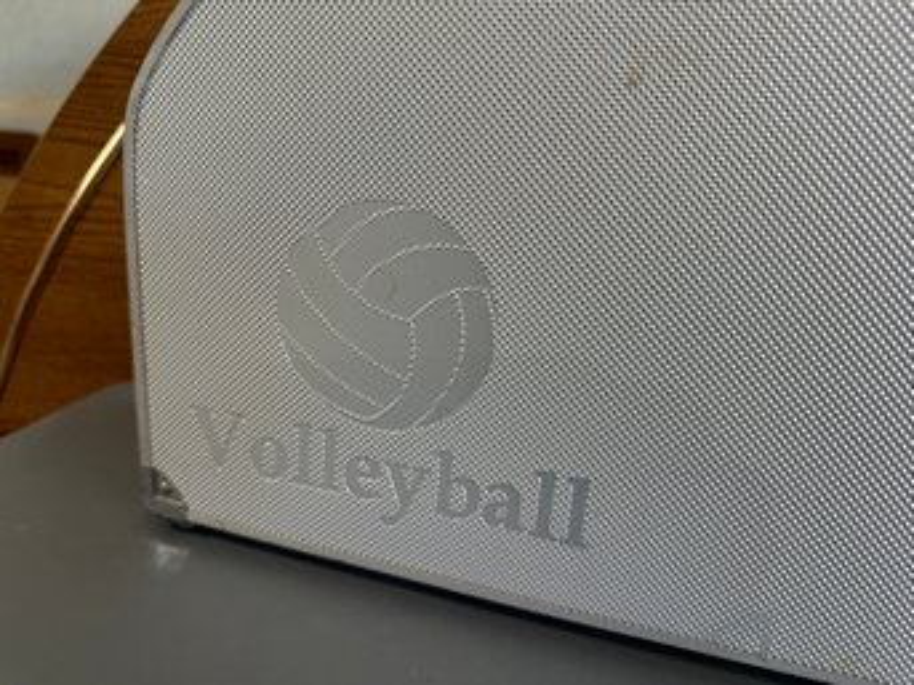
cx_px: 457
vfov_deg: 56.8
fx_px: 633
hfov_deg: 71.6
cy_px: 342
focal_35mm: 24
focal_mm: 6.86
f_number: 1.78
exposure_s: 1/60
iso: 200
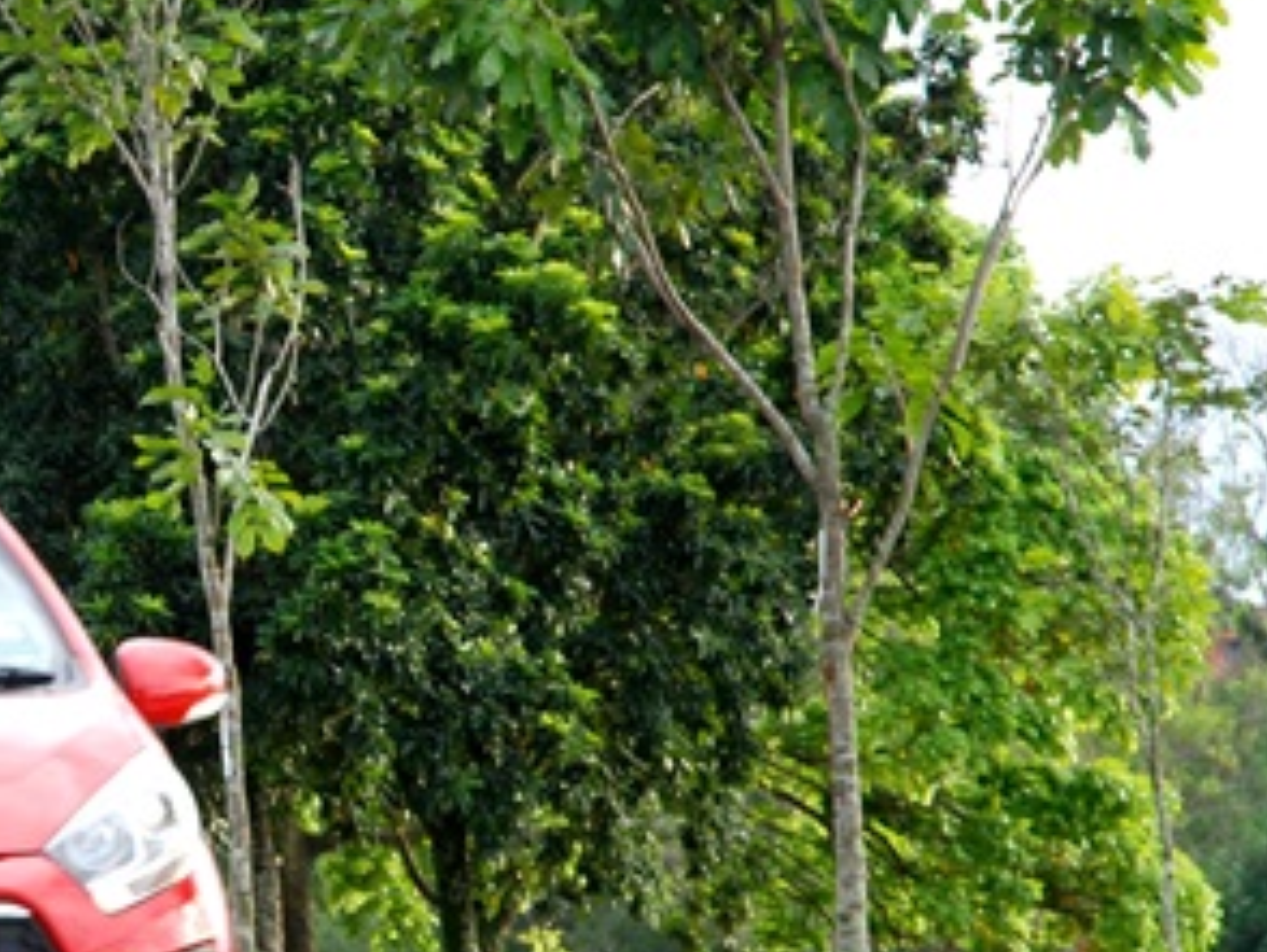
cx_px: -78
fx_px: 10074
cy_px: 672
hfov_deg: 7.2
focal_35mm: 275
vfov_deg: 5.4
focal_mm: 70
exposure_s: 1/100
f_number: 4.5
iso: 200
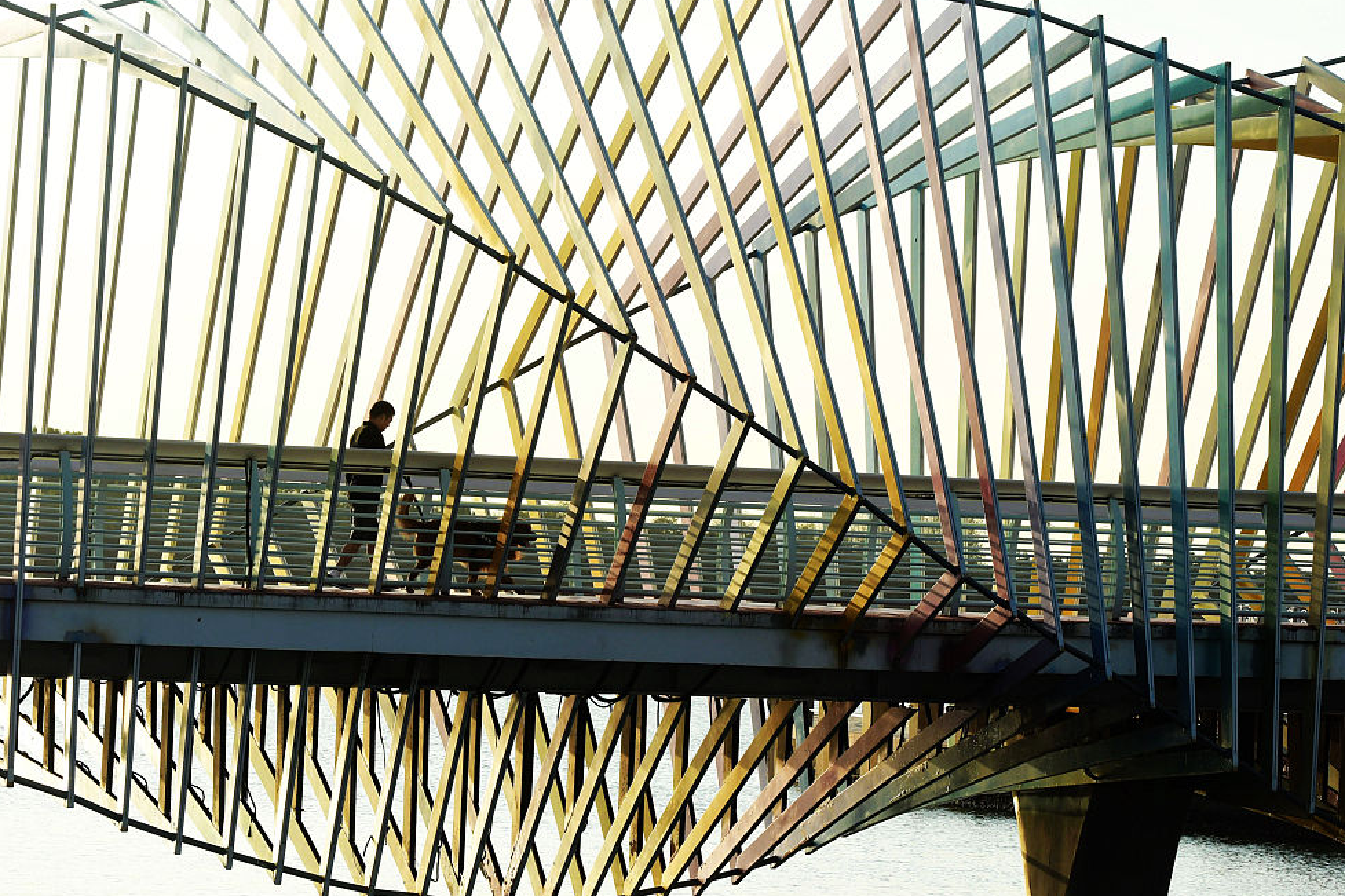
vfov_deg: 10.6
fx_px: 4818
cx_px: 581
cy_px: 431
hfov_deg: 15.9
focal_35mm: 129
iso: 200
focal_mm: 70
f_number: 10
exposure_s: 1/400
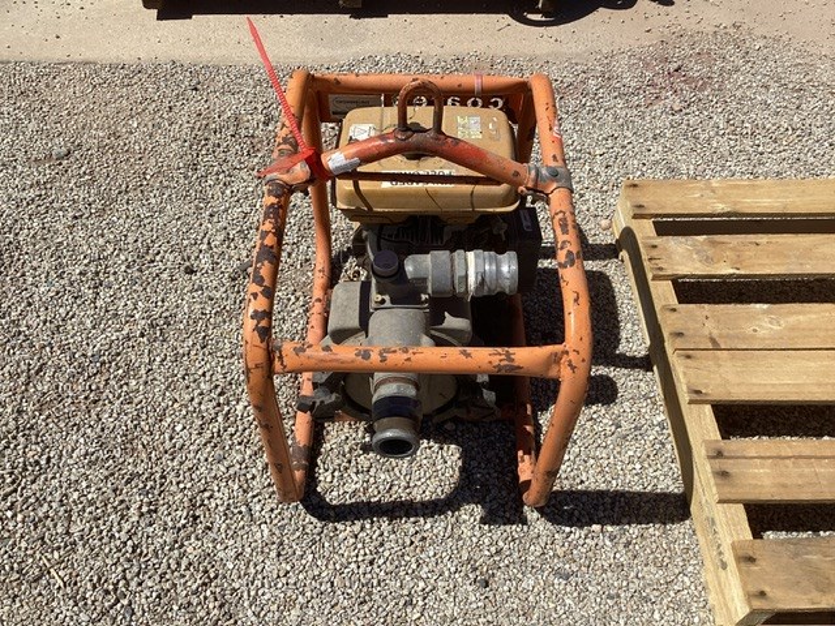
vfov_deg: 45.4
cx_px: 418
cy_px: 313
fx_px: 748
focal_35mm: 31
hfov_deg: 58.4
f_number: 2.4
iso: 25
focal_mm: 3.3
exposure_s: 1/2262
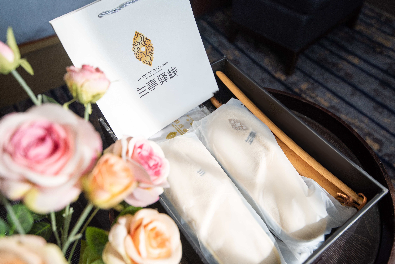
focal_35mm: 30
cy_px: 132
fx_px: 329
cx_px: 198
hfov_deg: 61.9
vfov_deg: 43.6
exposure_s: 1/200
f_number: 3.5
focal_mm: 30
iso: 100
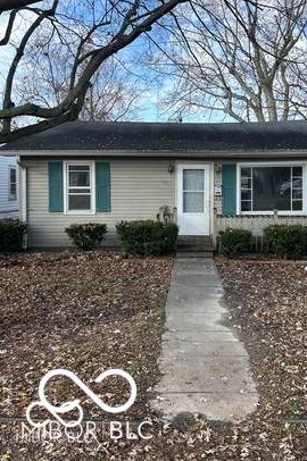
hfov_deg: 40.8
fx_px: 410
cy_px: 198
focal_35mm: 32
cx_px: 191
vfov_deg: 58.5
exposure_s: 1/1147
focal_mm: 5.7
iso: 50
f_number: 1.5
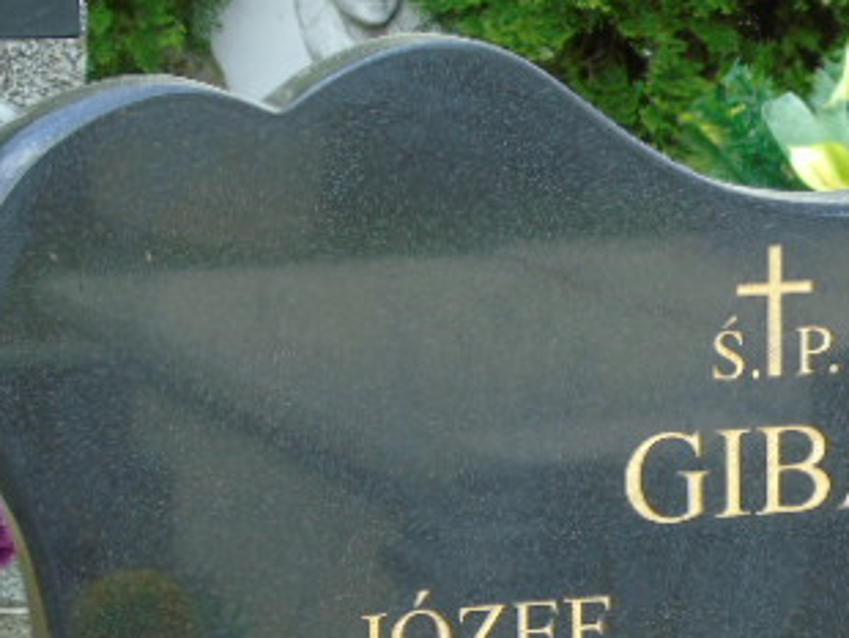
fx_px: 4762
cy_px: 627
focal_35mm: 194
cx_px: 759
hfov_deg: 10.1
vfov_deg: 7.6
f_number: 4.3
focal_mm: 17
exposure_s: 1/60
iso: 80
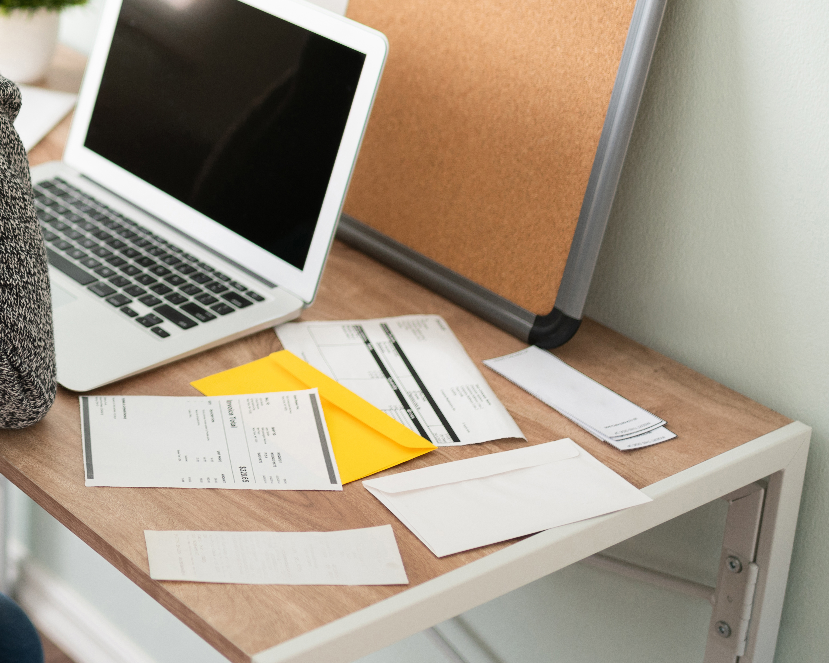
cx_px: -107
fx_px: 2086
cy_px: 36
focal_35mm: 85
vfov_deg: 17.7
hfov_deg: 21.2
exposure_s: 1/160
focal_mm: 35
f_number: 1.8
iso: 250
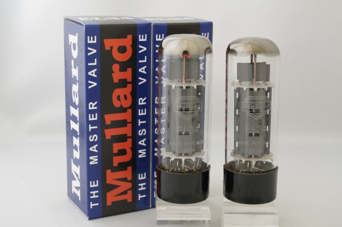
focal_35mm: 59
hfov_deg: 34.0
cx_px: 171
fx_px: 560
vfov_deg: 23.0
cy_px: 114
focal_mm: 59
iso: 800
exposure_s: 1/1.25
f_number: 20
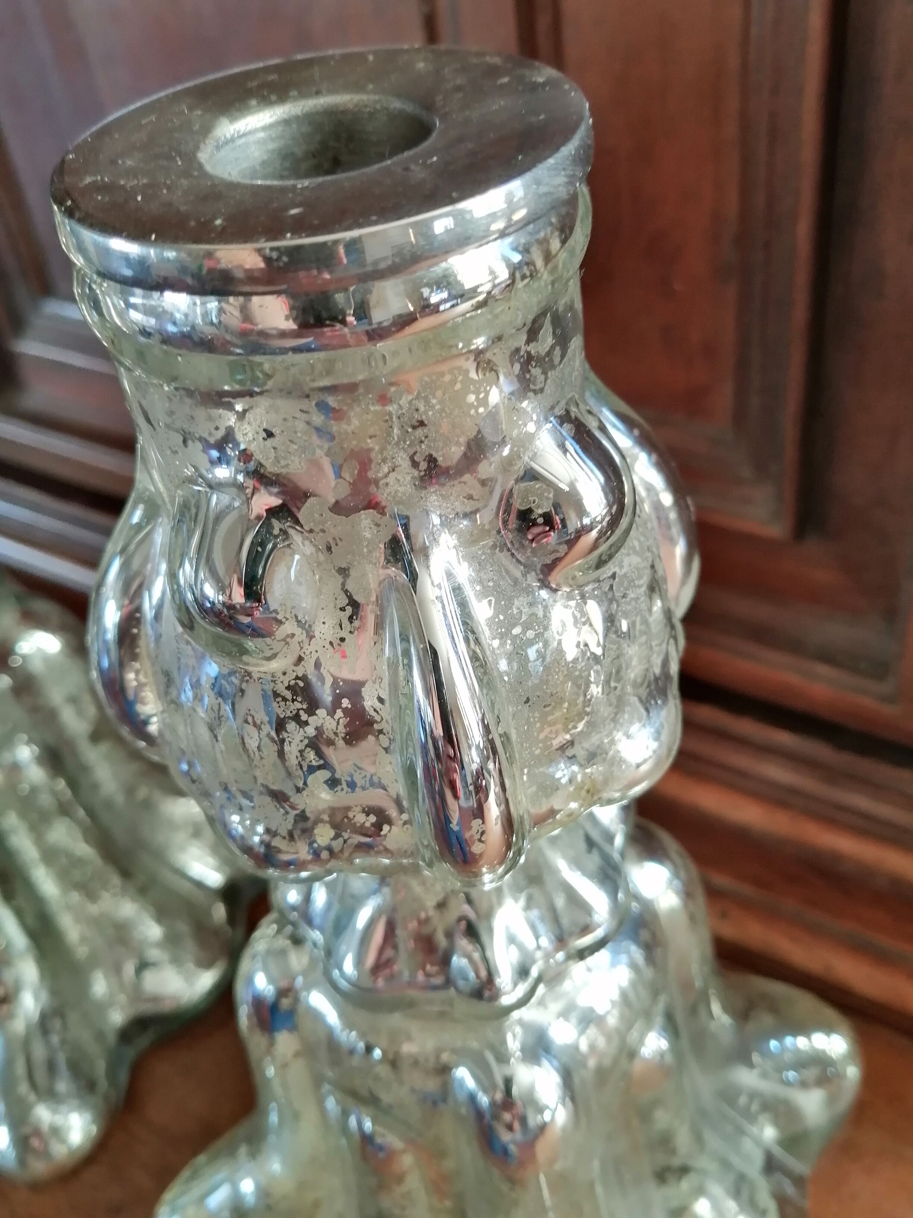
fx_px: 1055
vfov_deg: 60.0
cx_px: 456
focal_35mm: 30
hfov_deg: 46.8
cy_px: 609
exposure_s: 1/33.3
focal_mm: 3.95
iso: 160
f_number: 1.8
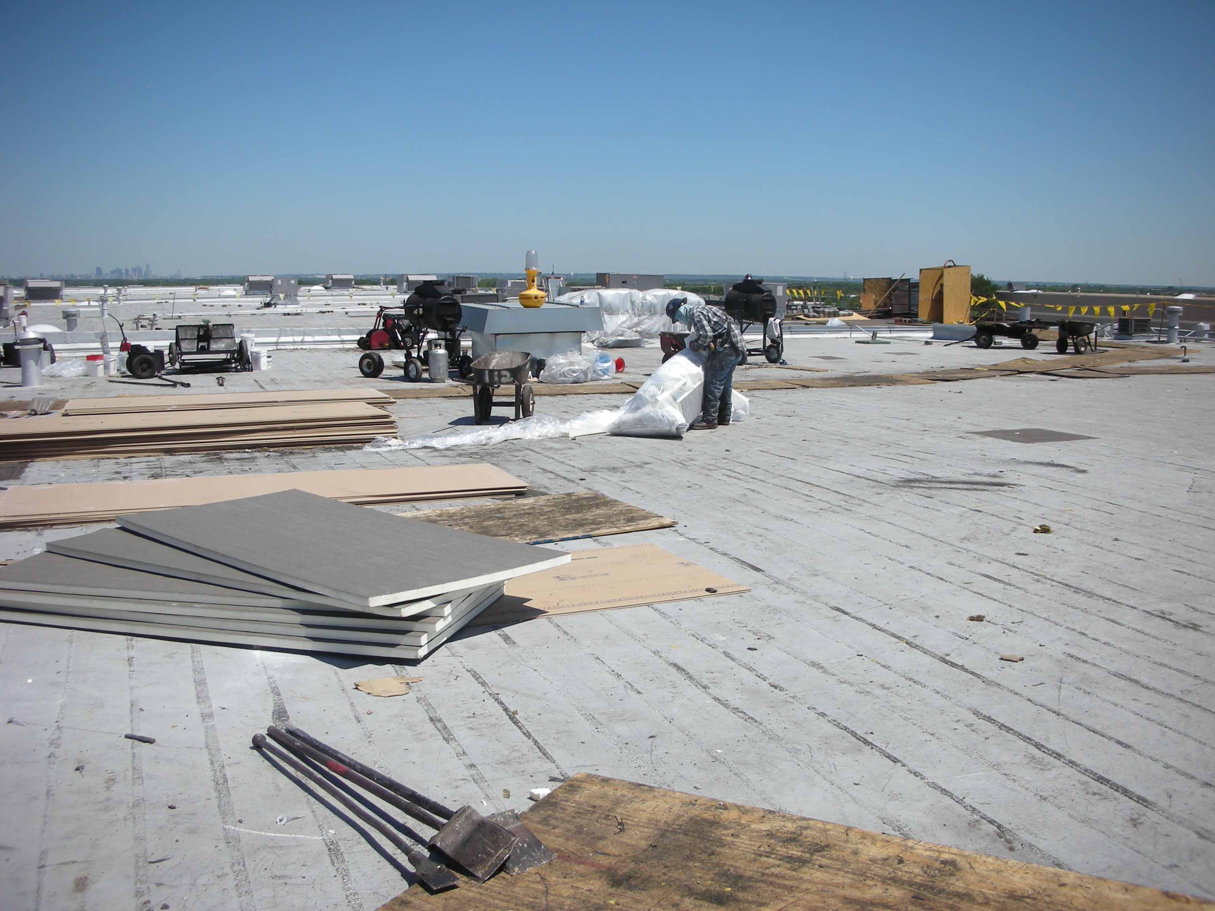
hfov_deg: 52.6
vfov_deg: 40.7
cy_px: 456
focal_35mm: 35
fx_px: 1228
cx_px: 608
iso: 50
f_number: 7.9
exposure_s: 1/156
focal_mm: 5.8
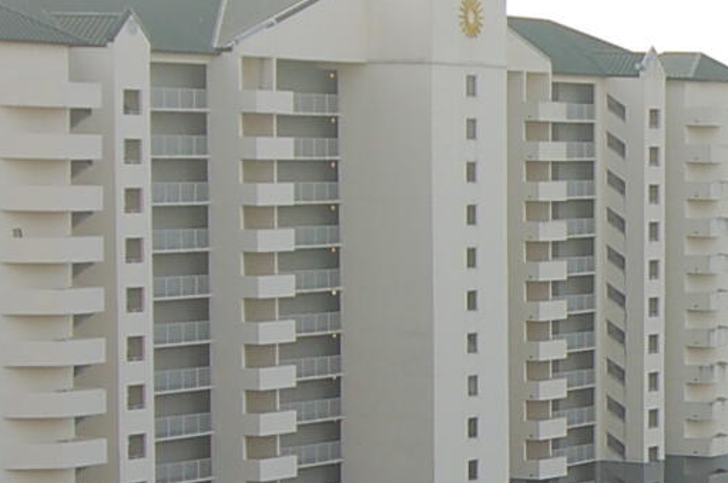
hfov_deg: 11.9
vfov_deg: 8.6
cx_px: 1328
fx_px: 3210
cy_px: 452
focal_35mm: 159
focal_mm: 24
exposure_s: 1/500
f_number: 5.6
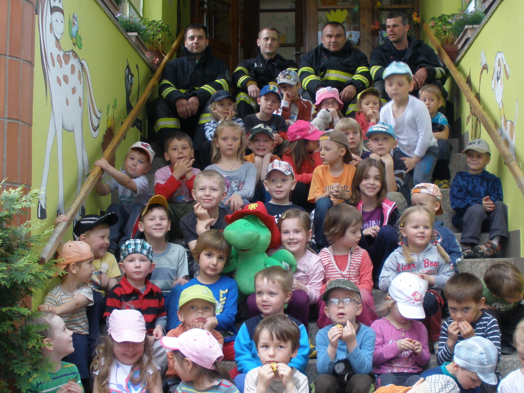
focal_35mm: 55
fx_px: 833
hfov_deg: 34.9
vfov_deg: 26.5
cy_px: 218
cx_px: 279
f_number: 3.5
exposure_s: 1/30
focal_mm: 6.3
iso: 125
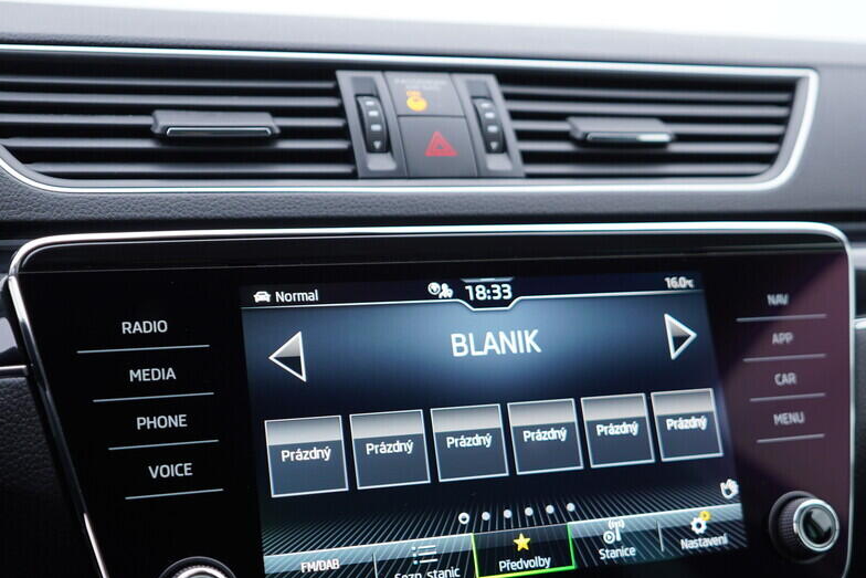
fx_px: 1131
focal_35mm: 47
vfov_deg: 28.5
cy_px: 367
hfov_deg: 41.9
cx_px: 477
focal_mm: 24
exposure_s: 1/40
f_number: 2.8
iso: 125
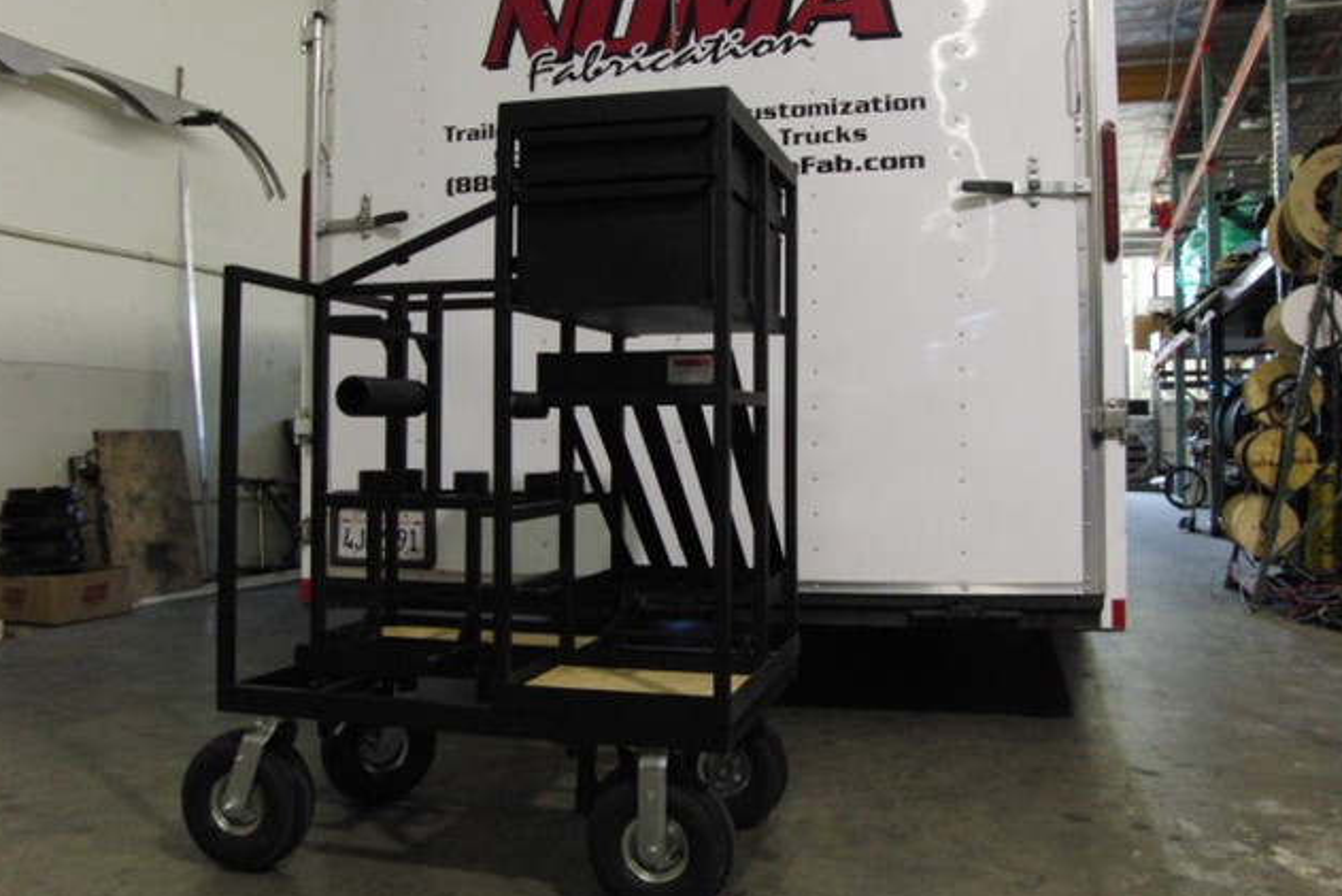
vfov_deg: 43.5
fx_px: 1119
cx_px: 729
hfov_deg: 61.8
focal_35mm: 30
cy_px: 378
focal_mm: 4.6
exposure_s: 1/60
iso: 400
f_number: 2.8
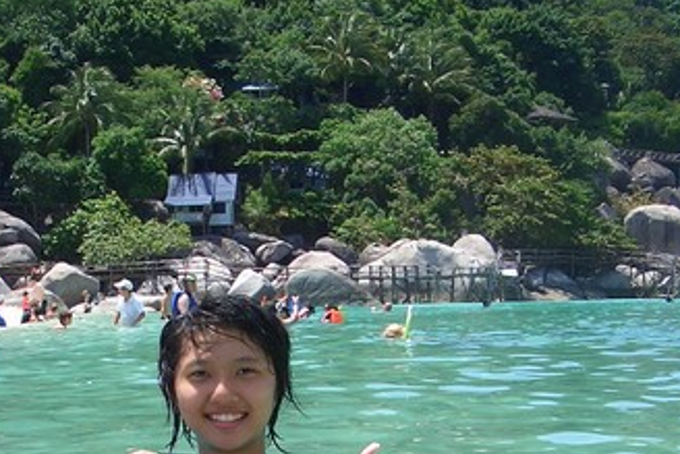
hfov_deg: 28.3
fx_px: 1342
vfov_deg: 18.5
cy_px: 489
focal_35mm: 71
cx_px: 238
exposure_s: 1/320
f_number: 4.3
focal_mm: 5.8
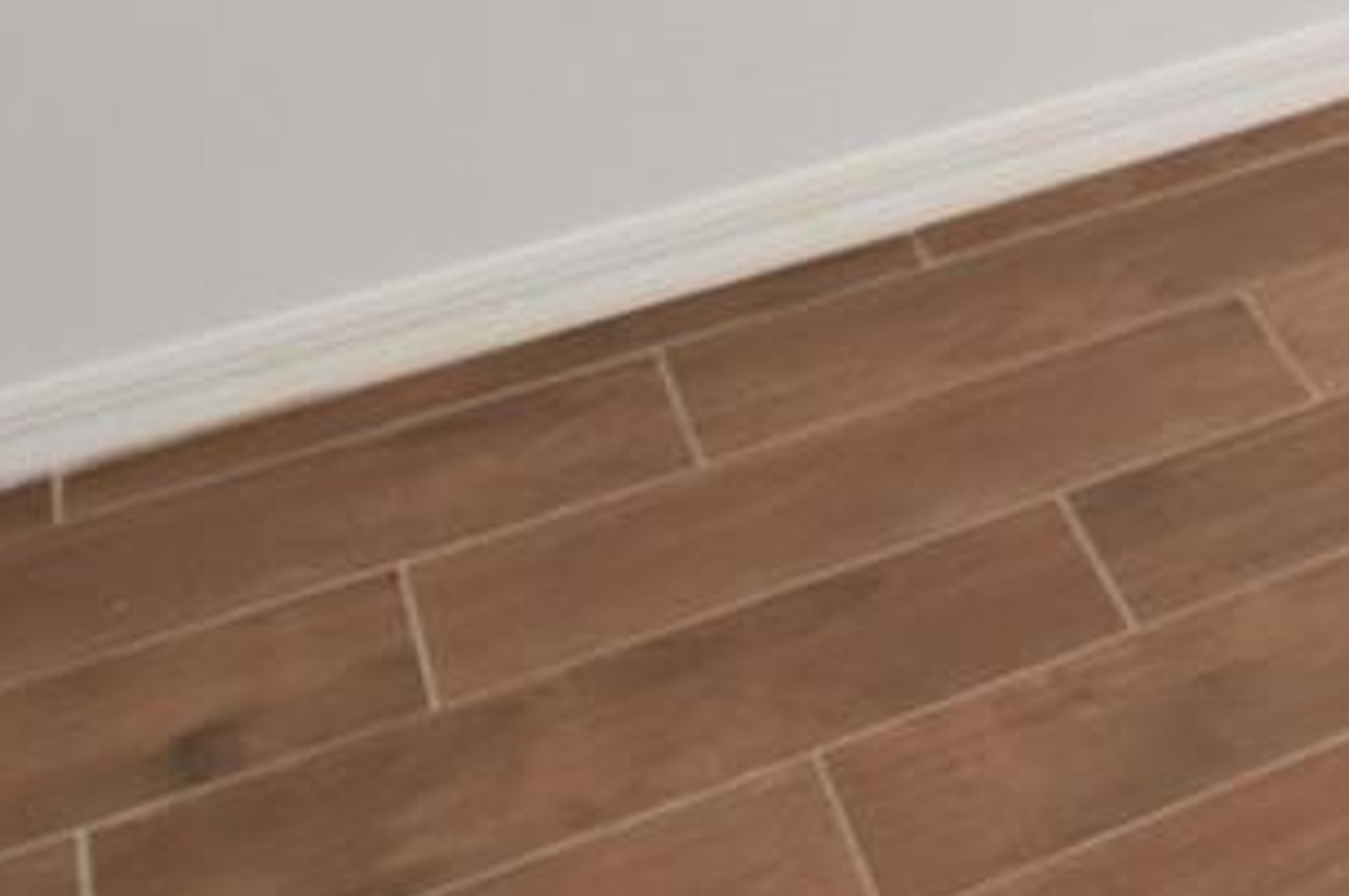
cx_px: 2583
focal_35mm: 79
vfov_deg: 13.0
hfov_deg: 18.5
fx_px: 2957
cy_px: -1264
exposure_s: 1/45
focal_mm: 10
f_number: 3.5
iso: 800
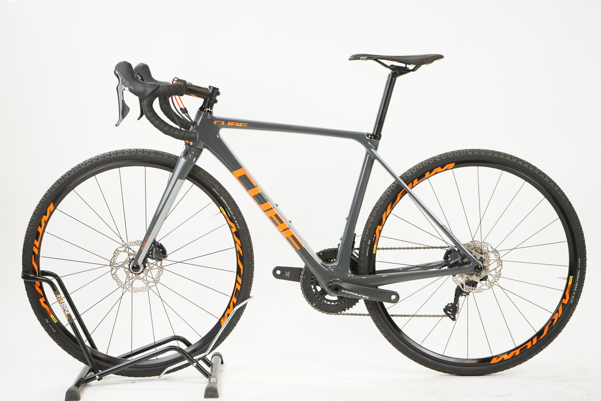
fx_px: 1035
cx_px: 300
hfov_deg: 32.4
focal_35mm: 62
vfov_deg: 21.9
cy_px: 200
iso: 2000
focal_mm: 62
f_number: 5.6
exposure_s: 1/200
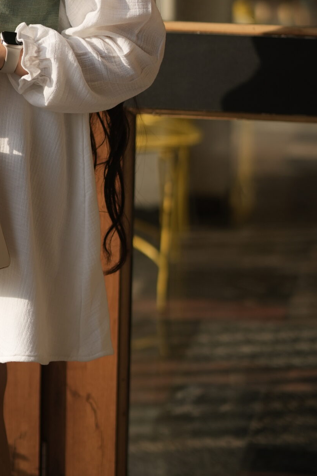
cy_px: 20
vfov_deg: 11.6
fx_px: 2324
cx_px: -2
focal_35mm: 176
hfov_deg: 7.8
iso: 200
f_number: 2
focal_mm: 85
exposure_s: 1/3200
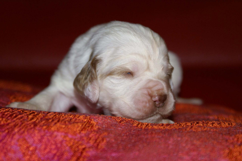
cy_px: 80
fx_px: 706
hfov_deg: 19.5
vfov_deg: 13.0
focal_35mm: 105
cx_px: 121
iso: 400
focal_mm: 70
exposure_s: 1/125
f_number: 5.6
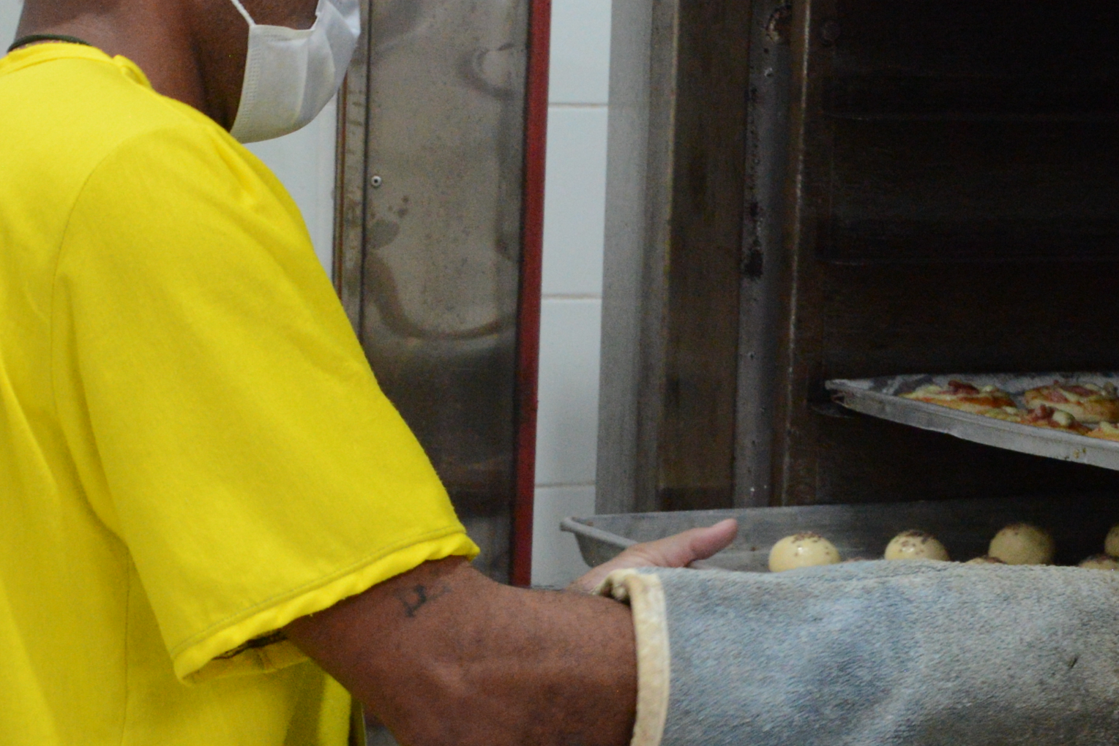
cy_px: 587
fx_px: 3668
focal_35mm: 118
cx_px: 476
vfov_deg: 11.6
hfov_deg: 17.3
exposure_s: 1/125
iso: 4500
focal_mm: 40
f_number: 5.6
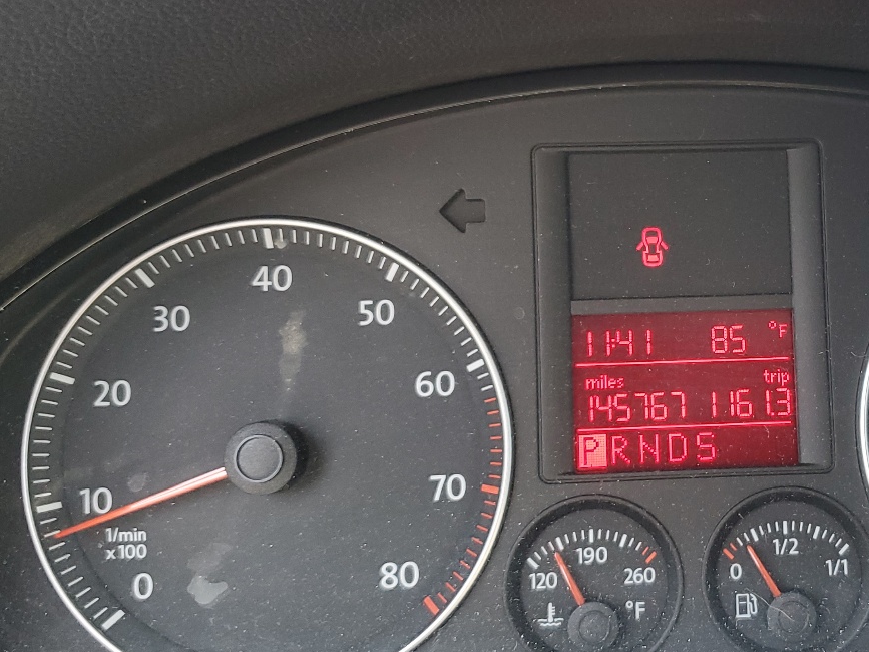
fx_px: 1205
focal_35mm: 48
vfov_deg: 30.3
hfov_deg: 37.9
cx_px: 721
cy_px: 328
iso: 75
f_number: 1.5
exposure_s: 1/120
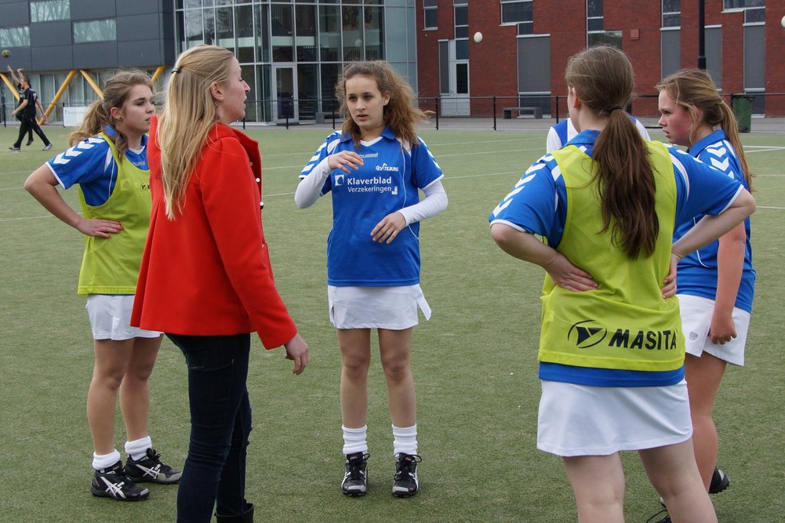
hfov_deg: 45.4
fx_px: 937
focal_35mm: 43
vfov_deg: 31.2
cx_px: 393
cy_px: 265
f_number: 5.6
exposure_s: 1/1000
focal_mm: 28
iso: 400
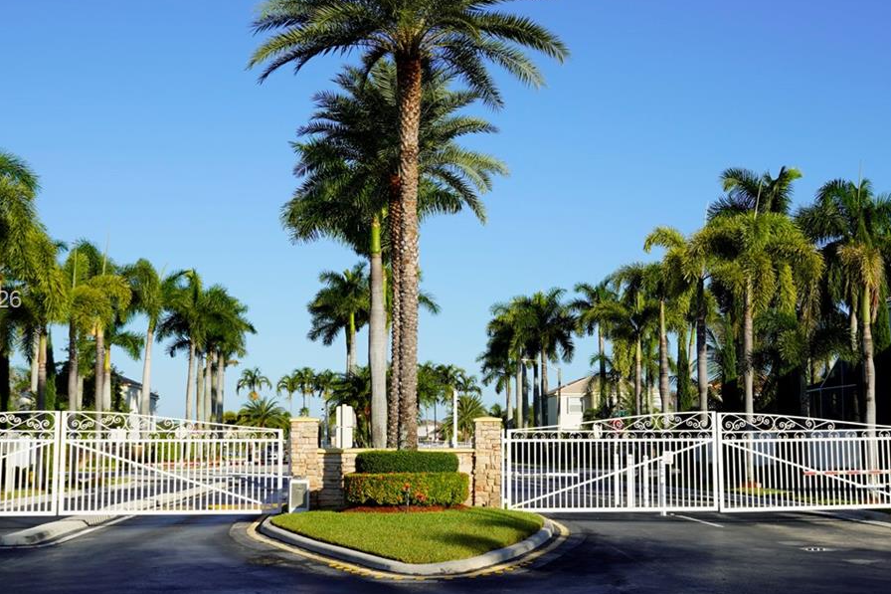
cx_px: 508
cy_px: 301
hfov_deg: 39.5
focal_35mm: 50
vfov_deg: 27.0
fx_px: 1237
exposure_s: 1/200
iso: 100
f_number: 10
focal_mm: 28
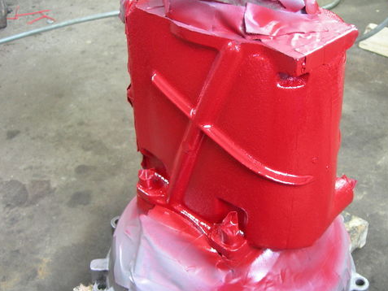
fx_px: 572
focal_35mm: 51
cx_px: 228
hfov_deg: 37.4
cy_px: 155
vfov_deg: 28.6
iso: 177
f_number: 2.8
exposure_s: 1/4.1
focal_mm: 7.8
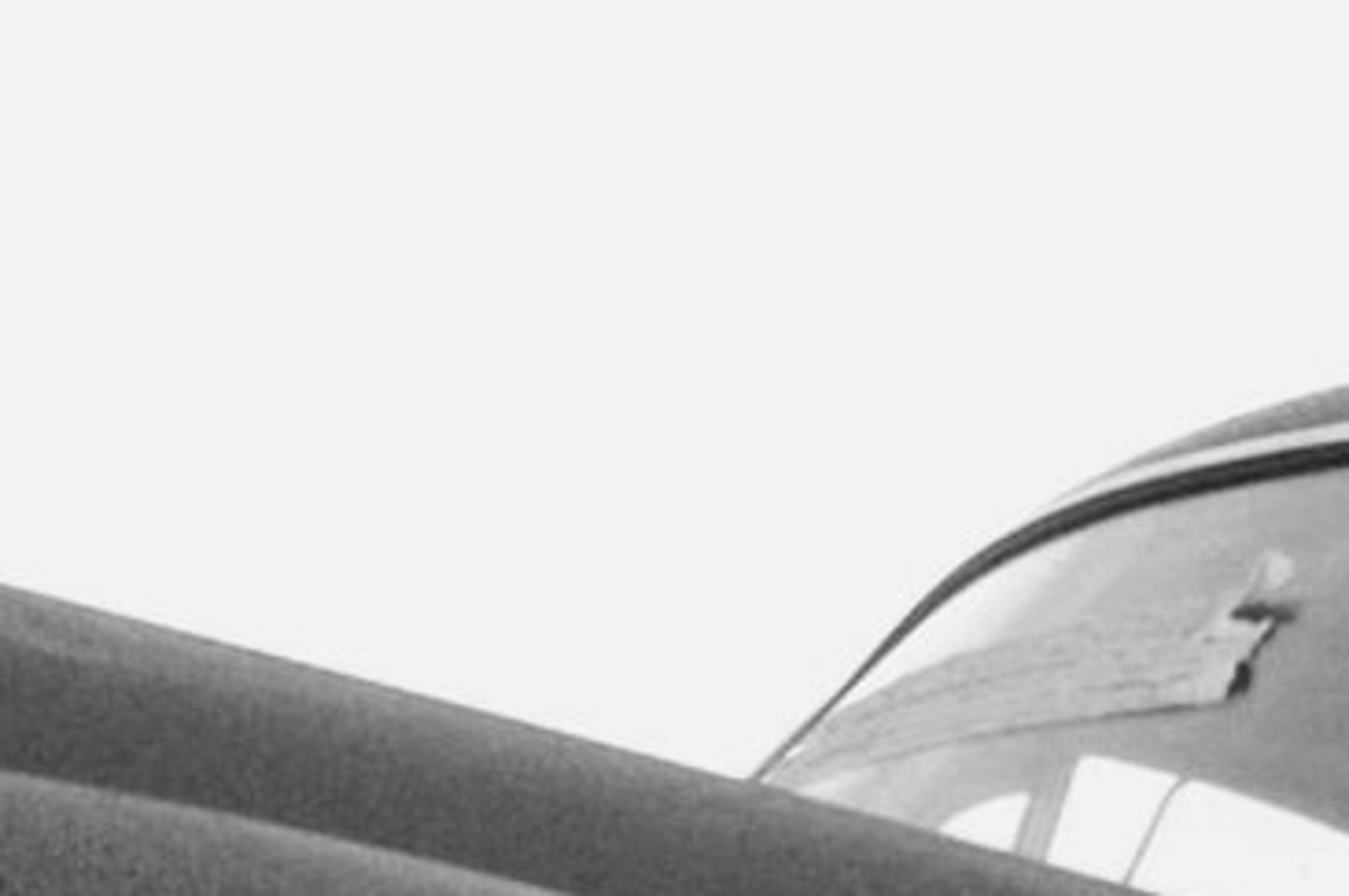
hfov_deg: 8.0
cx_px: 1349
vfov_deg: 5.1
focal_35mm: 256
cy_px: 2474
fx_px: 9596
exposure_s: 1/180
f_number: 16
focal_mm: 25
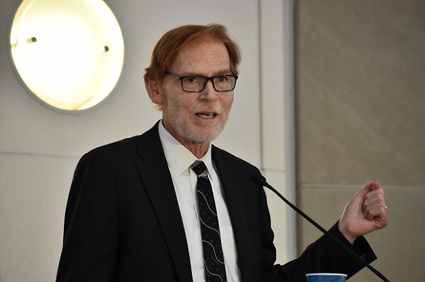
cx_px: 212
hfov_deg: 6.3
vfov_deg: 4.2
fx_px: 3892
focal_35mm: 330
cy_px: 141
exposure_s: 1/125
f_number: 5.6
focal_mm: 220
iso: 1600
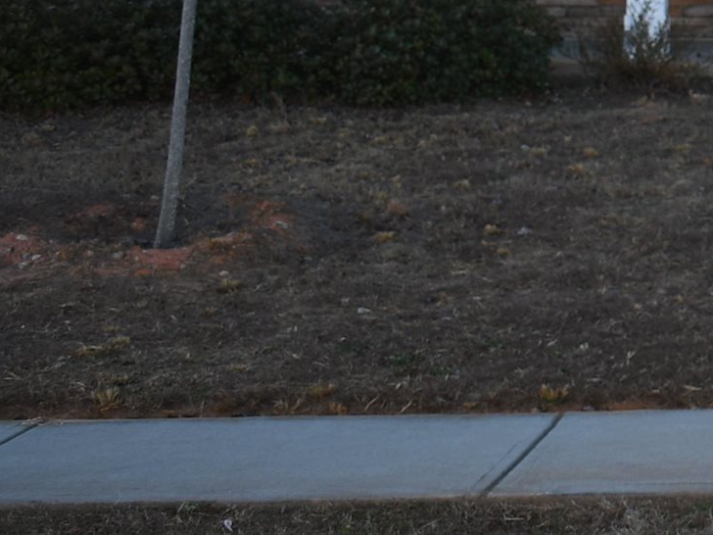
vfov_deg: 10.3
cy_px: -318
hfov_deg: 12.8
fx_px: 2842
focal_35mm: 138
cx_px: 1337
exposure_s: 1/250
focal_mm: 23
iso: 100
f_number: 3.8
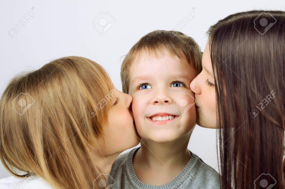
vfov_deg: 18.1
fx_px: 593
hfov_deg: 27.0
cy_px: 94
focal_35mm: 75
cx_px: 142
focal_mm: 50
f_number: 16
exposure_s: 1/250
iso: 100
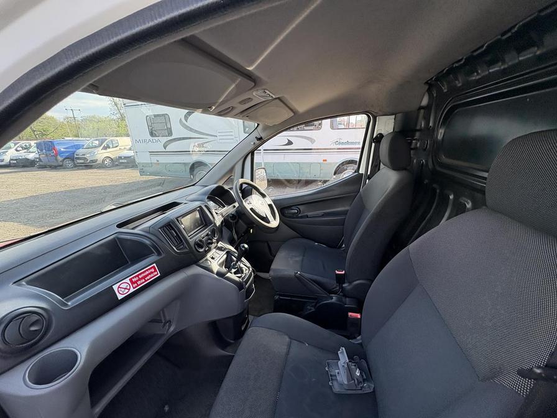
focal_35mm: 14
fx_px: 225
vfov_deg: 85.7
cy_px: 209
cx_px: 278
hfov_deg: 102.1
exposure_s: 1/247
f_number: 2.2
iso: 64
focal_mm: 2.22
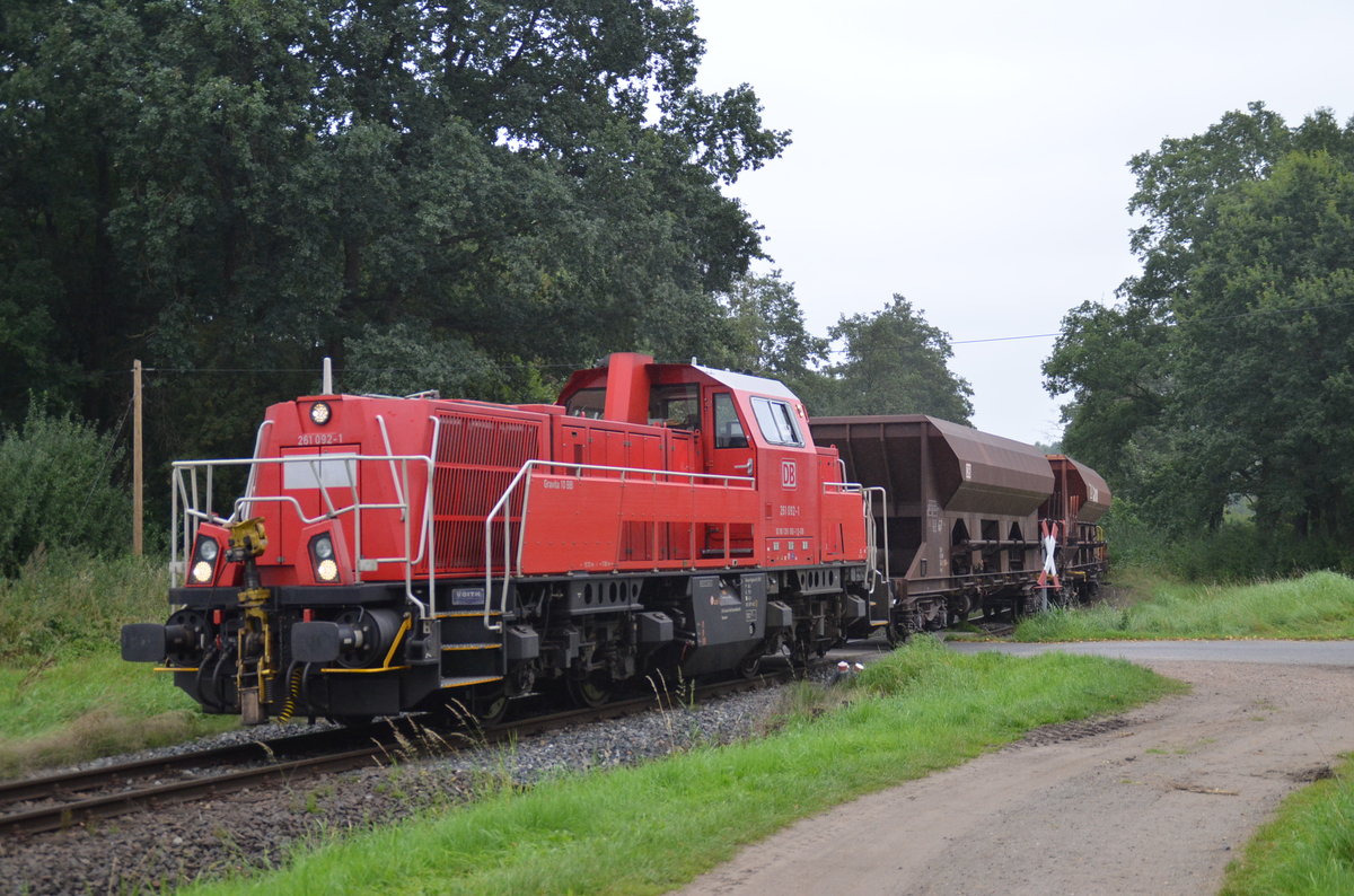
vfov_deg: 25.6
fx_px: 1970
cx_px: 677
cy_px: 448
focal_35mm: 52
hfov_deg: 37.9
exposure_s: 1/800
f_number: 4.2
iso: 800
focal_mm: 35
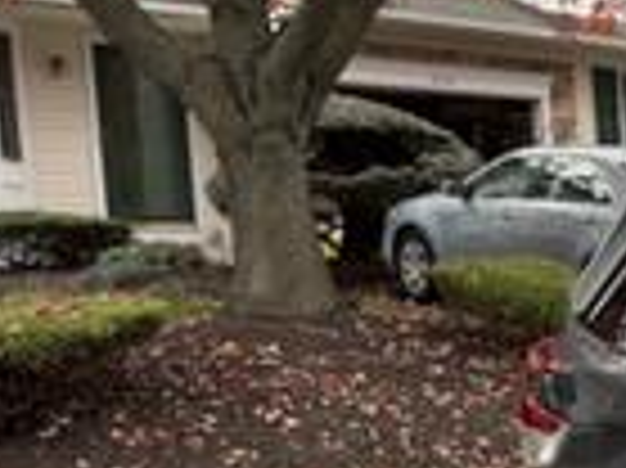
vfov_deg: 16.7
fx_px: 1572
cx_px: 1099
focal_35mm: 87
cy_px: 432
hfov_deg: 18.2
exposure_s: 1/488
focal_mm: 6.76
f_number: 1.78
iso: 100
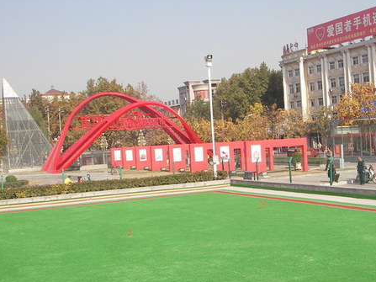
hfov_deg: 37.3
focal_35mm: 51
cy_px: 172
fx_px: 554
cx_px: 237
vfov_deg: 28.5
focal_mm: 6.3
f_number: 6.6
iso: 50
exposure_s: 1/198
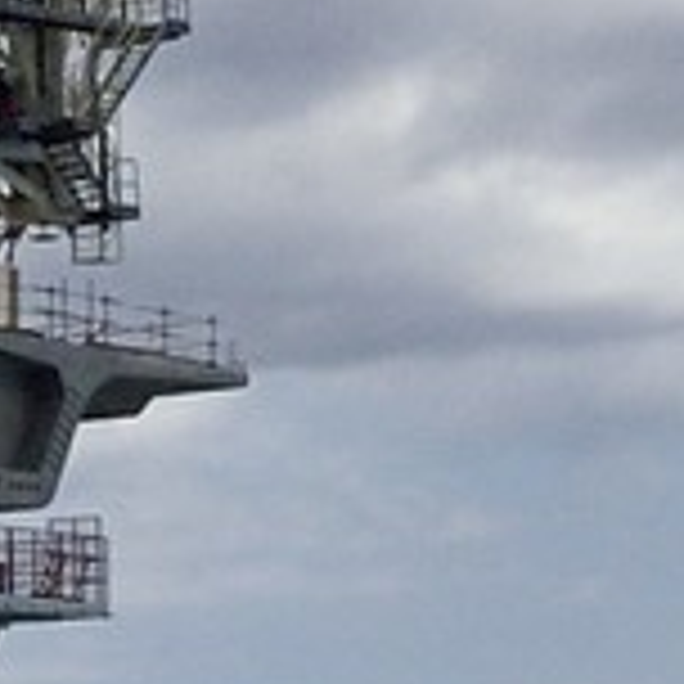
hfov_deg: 5.7
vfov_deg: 8.0
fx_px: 4784
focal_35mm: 214
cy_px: -454
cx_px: -2862
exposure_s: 1/800
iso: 800
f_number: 22
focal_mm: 24
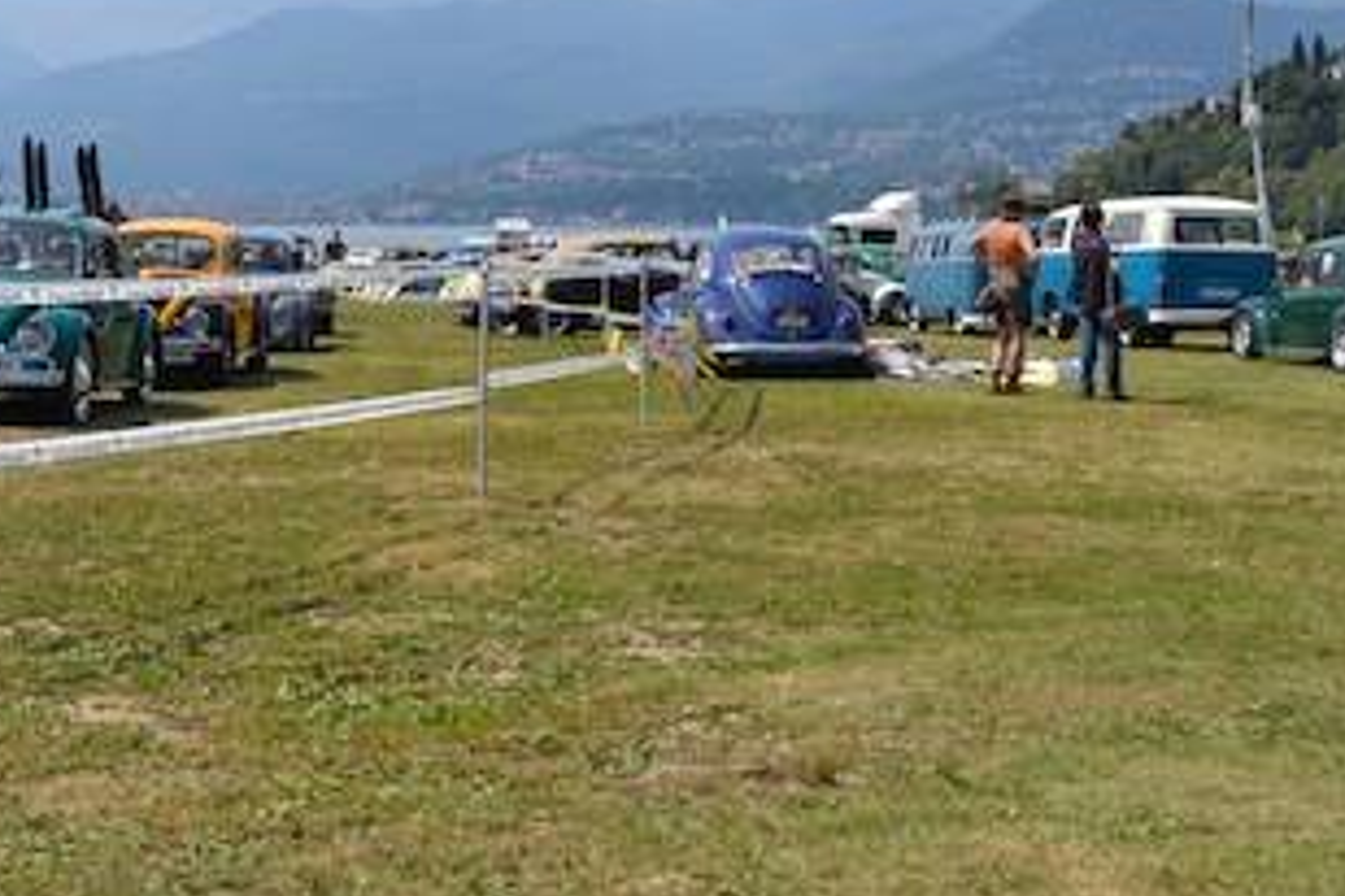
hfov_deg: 31.1
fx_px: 2391
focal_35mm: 64
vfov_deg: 20.9
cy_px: 113
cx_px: 400
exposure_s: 1/2000
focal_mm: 22
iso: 400
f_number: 7.1
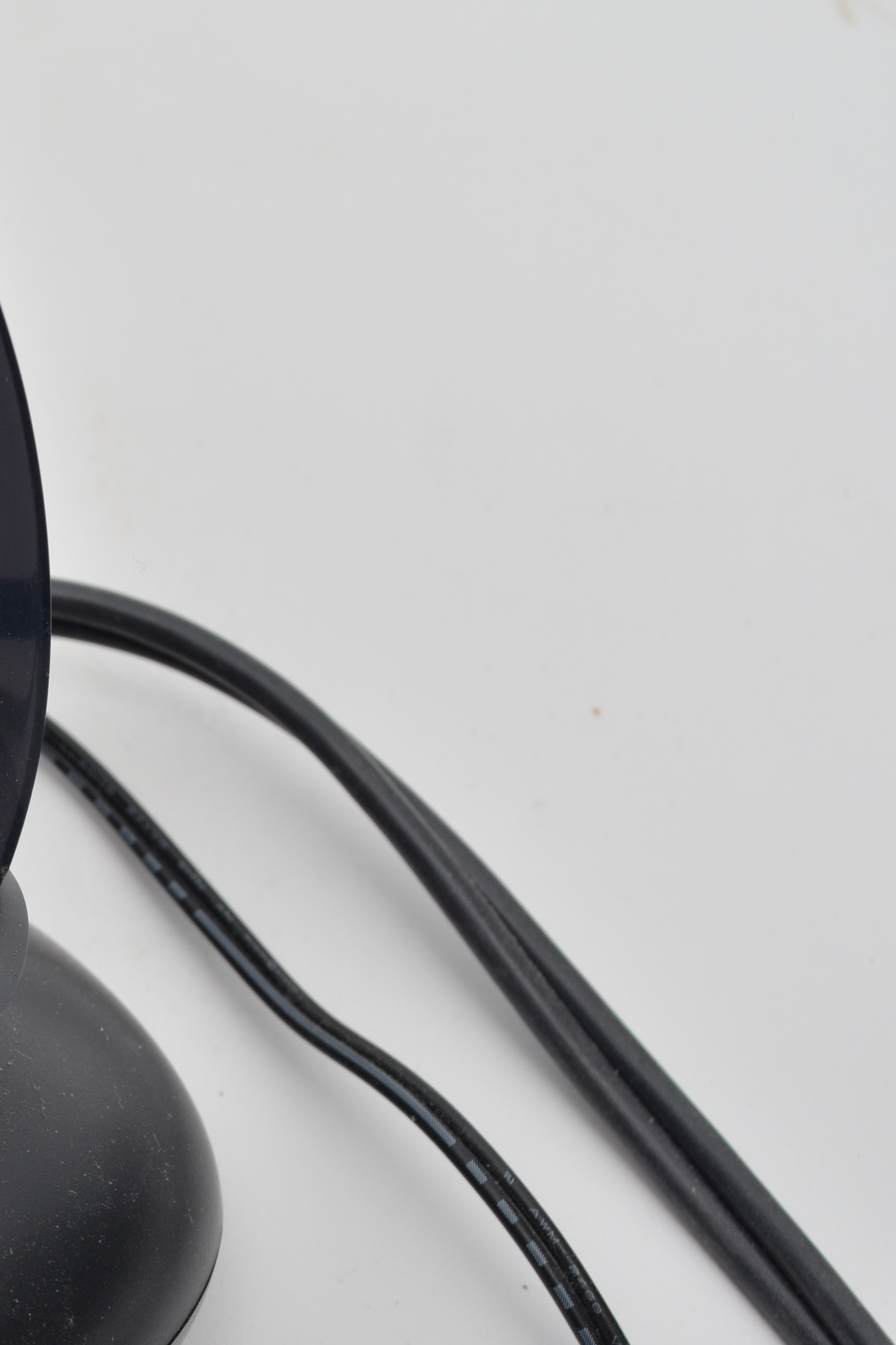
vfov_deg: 20.6
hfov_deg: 13.3
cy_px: 805
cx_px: -298
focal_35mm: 99
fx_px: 3697
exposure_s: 1/125
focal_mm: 36
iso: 250
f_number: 8
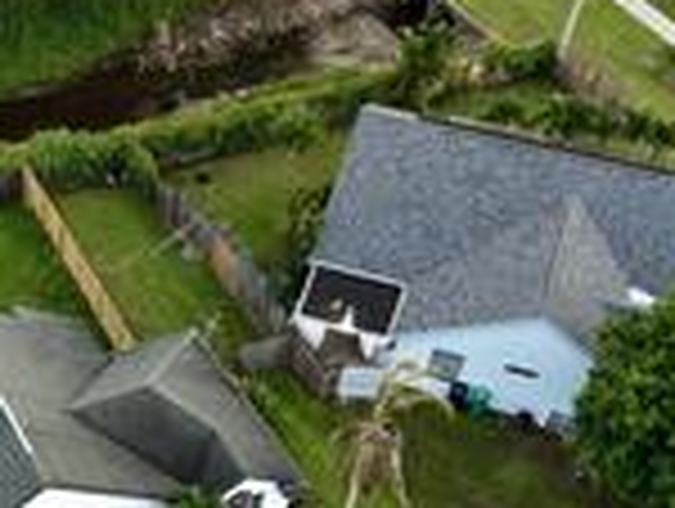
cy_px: 611
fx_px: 1250
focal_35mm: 64
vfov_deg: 21.4
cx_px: 72
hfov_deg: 29.0
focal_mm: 8.67
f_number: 1.8
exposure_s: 1/40
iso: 100
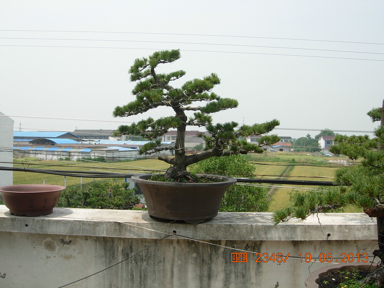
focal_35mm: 36
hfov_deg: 51.4
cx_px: 192
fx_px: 399
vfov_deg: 39.7
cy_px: 144
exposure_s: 1/279
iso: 50
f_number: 6.1
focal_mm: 7.5
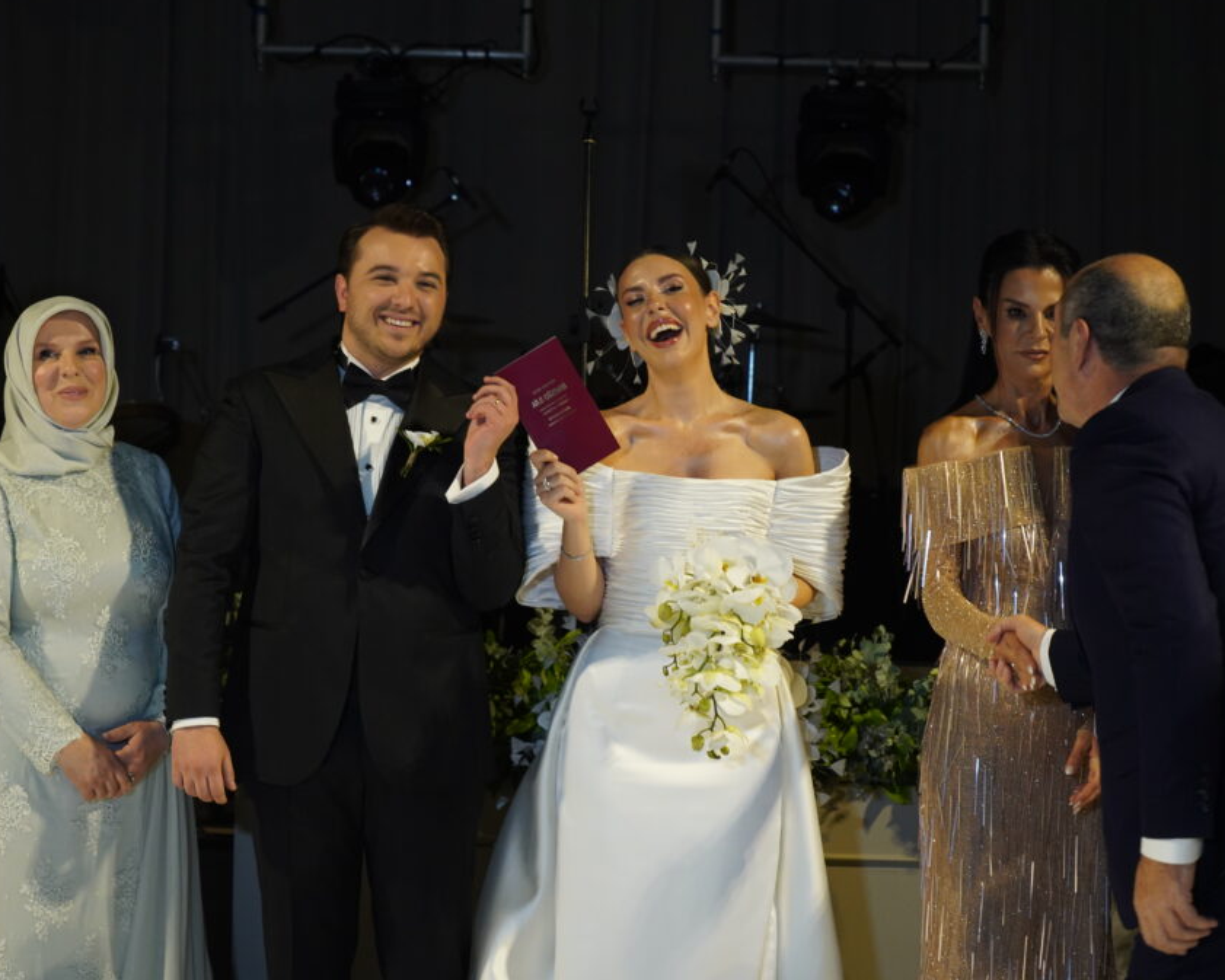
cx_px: 519
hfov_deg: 23.8
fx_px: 2901
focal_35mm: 80
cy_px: 489
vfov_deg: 19.2
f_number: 5
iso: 2500
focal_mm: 70
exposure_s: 1/100
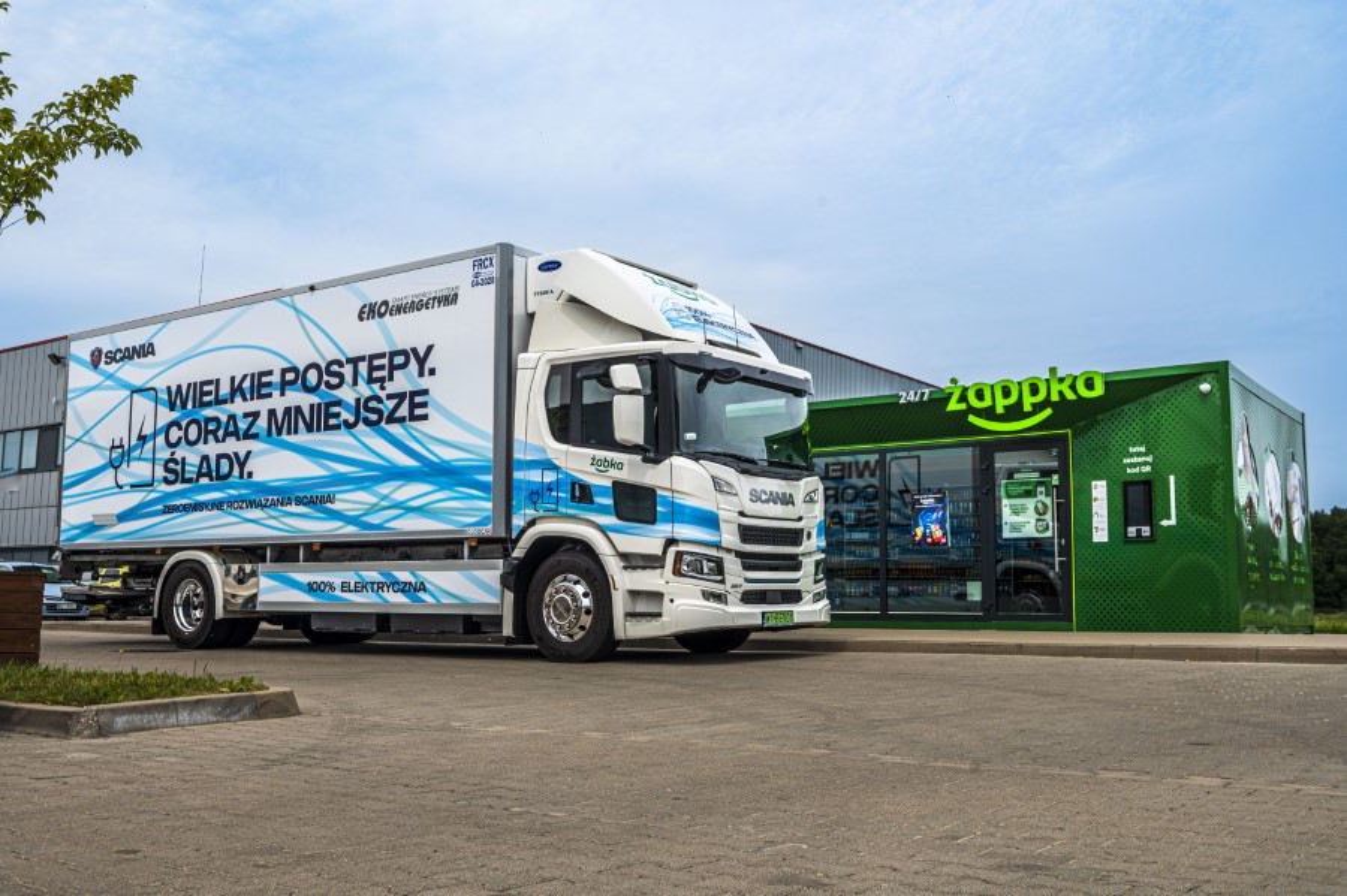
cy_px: 448
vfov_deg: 38.8
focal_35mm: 34
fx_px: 1271
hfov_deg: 55.8
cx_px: 674
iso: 100
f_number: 5.6
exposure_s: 1/160
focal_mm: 34
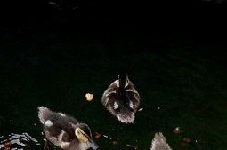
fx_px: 887
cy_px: 142
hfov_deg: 14.5
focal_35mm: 141
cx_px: 33
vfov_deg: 9.6
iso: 3200
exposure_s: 1/1600
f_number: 4.5
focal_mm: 24
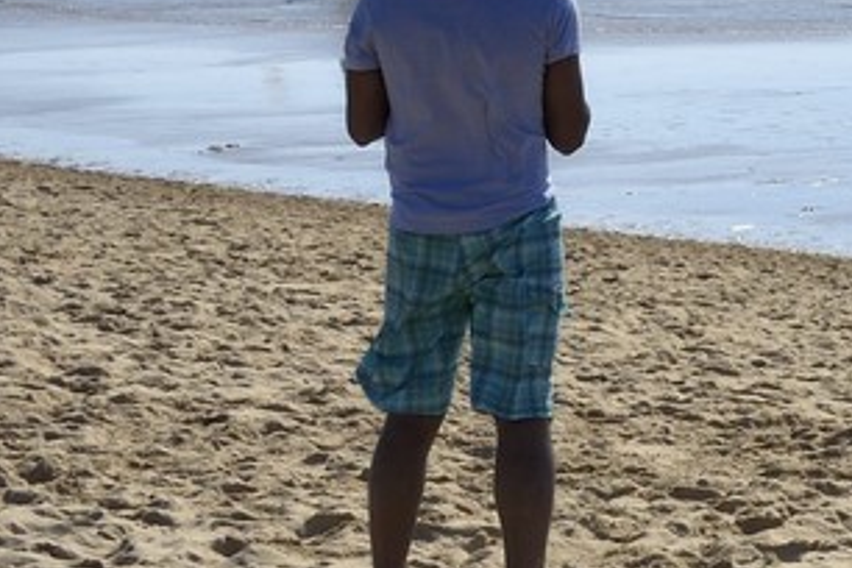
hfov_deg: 9.8
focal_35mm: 178
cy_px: 103
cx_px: 2200
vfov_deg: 7.7
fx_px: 4212
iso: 200
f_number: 14
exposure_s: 1/400
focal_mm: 34
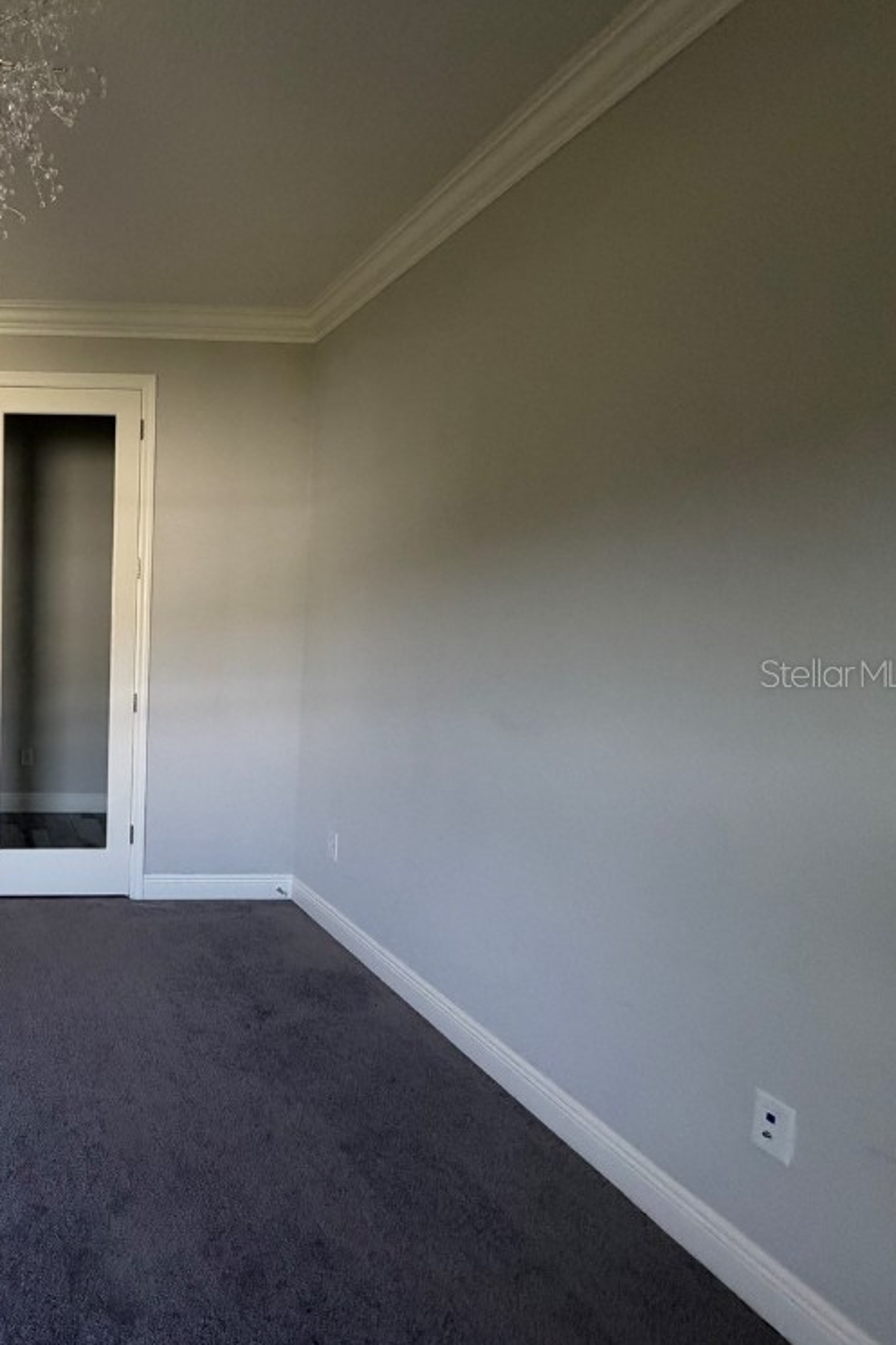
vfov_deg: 84.0
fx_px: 747
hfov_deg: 50.5
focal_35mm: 20
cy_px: 672
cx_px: 7
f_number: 2.2
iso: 320
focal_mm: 2.22
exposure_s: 1/108
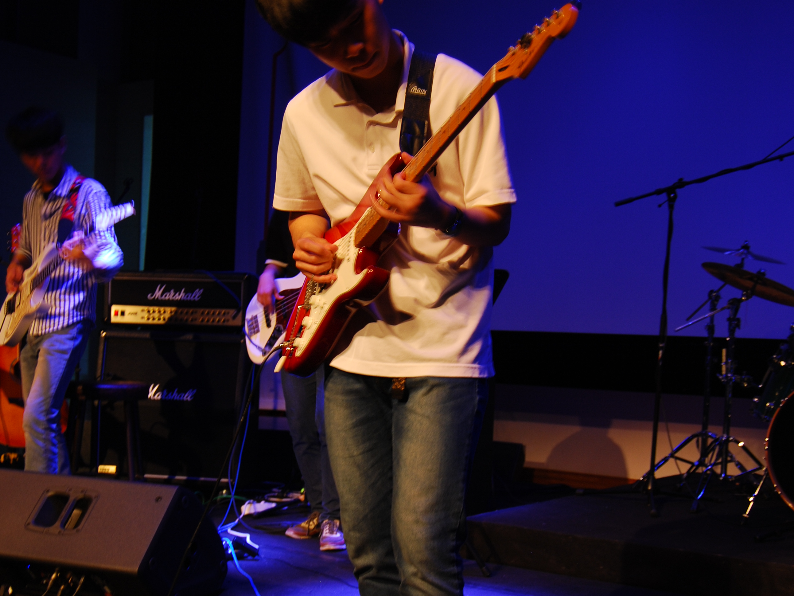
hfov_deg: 38.4
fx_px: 1141
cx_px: 396
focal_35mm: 50
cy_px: 394
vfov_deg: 29.1
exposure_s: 1/10
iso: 100
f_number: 4
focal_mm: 23
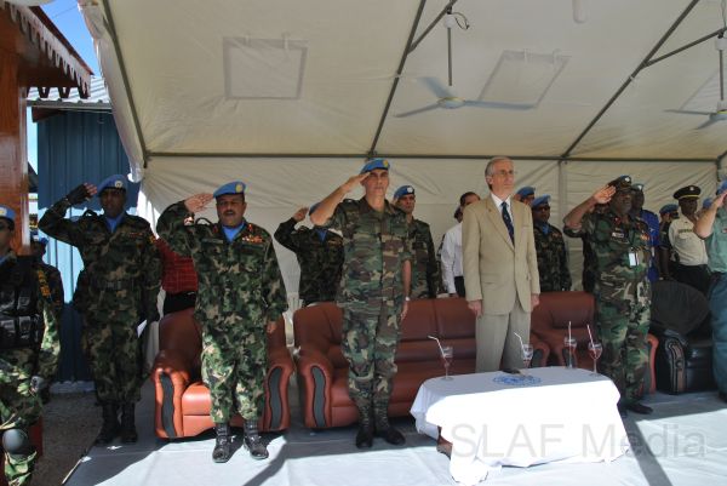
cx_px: 364
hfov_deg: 67.3
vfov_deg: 48.0
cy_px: 243
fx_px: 546
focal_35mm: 27
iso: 100
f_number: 7.1
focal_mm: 18
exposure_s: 1/200
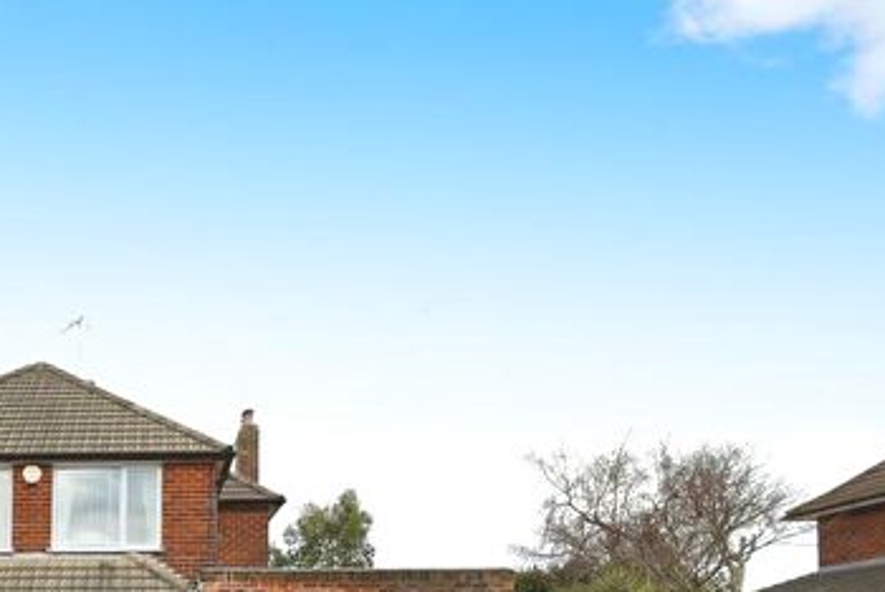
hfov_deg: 54.5
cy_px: 588
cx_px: 101
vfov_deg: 38.8
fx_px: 738
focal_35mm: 30
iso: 400
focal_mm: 10
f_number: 8
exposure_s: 1/160
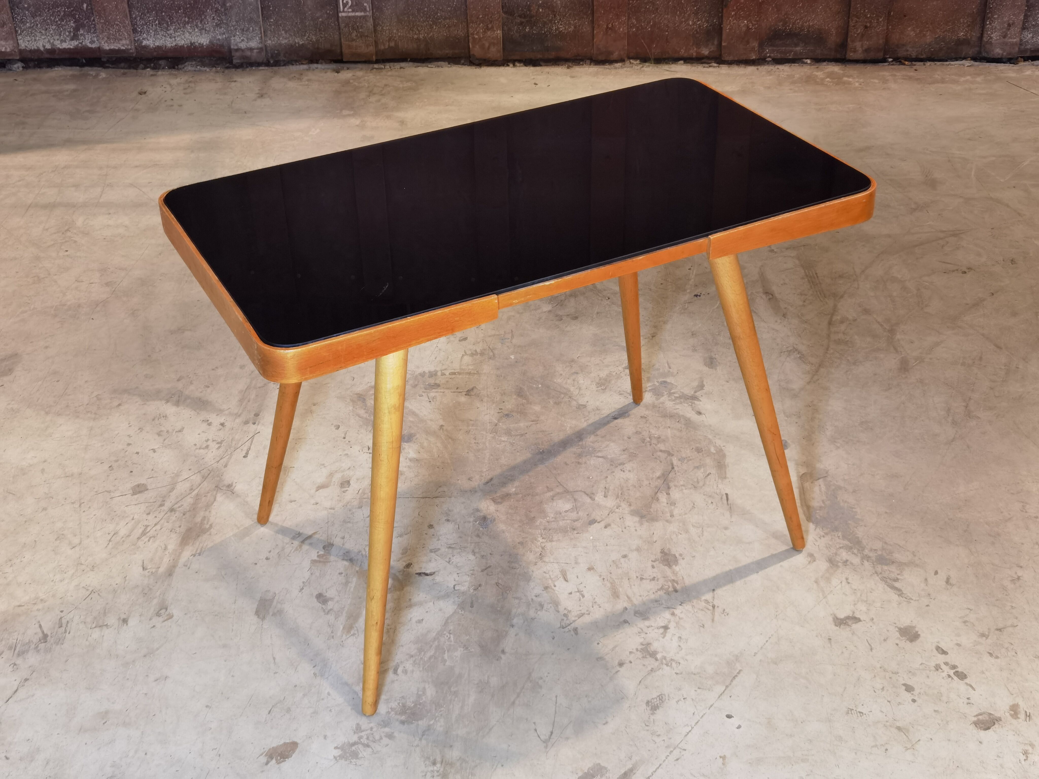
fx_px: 1381
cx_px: 520
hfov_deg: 41.2
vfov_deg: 31.5
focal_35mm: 46
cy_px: 390
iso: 160
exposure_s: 1/50
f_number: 1.9
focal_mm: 6.71
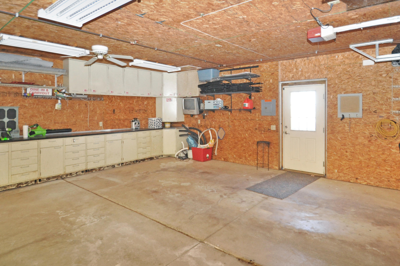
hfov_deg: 86.9
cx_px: 211
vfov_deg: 64.4
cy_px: 136
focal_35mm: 19
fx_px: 211
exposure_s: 1/60
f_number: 4
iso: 800
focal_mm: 10
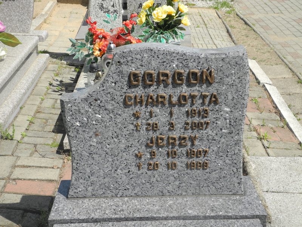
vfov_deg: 26.6
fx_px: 480
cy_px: 114
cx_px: 151
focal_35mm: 55
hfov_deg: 34.9
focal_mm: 11.8
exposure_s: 1/800
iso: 100
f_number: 3.5
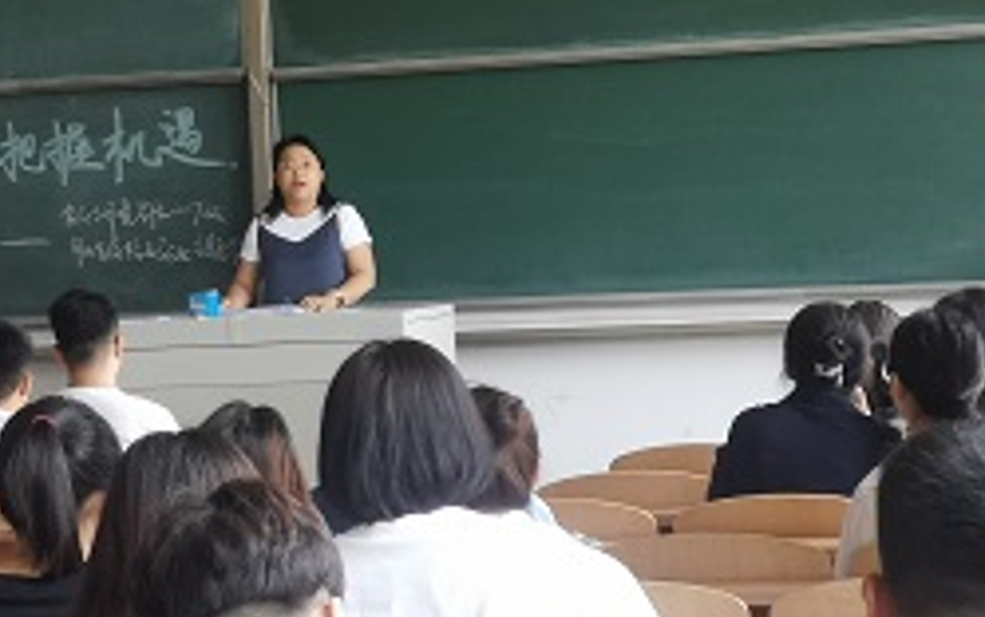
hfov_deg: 13.9
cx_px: -111
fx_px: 3949
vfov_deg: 8.9
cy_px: 221
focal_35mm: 147
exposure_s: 1/50
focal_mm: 3.95
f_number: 2.4
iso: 125
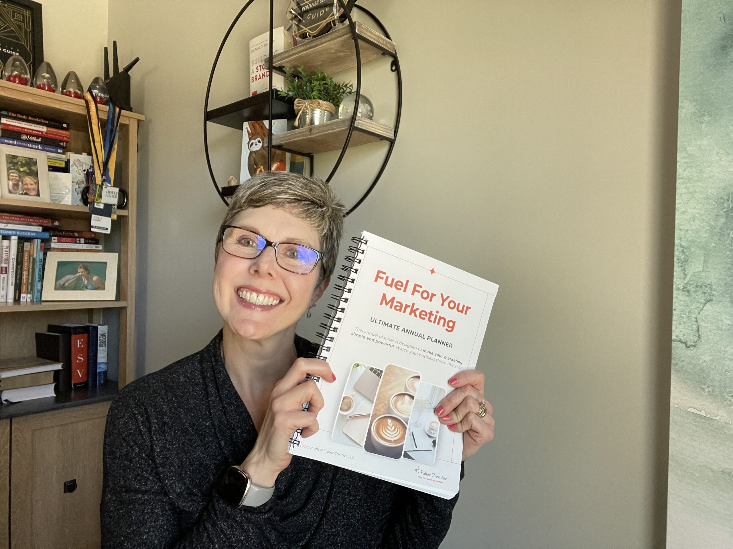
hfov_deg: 73.9
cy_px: 274
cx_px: 366
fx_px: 487
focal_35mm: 23
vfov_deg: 58.9
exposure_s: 1/60
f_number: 2.2
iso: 160
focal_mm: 2.71
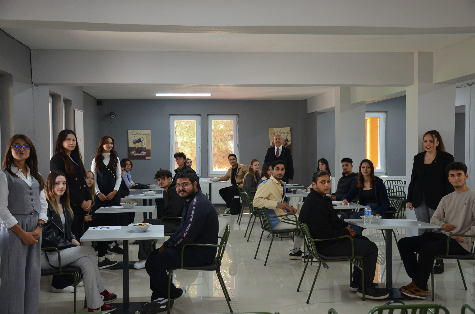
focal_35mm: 45
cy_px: 157
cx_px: 238
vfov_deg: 29.7
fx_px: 593
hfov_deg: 43.7
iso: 500
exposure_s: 1/60
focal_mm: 30
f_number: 4
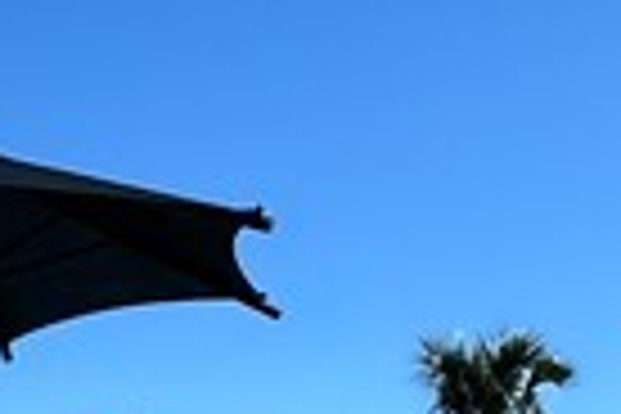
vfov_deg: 11.7
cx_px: -94
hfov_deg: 18.1
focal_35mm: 108
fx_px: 1863
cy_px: 752
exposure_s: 1/1855
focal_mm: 2.22
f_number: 2.2
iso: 50
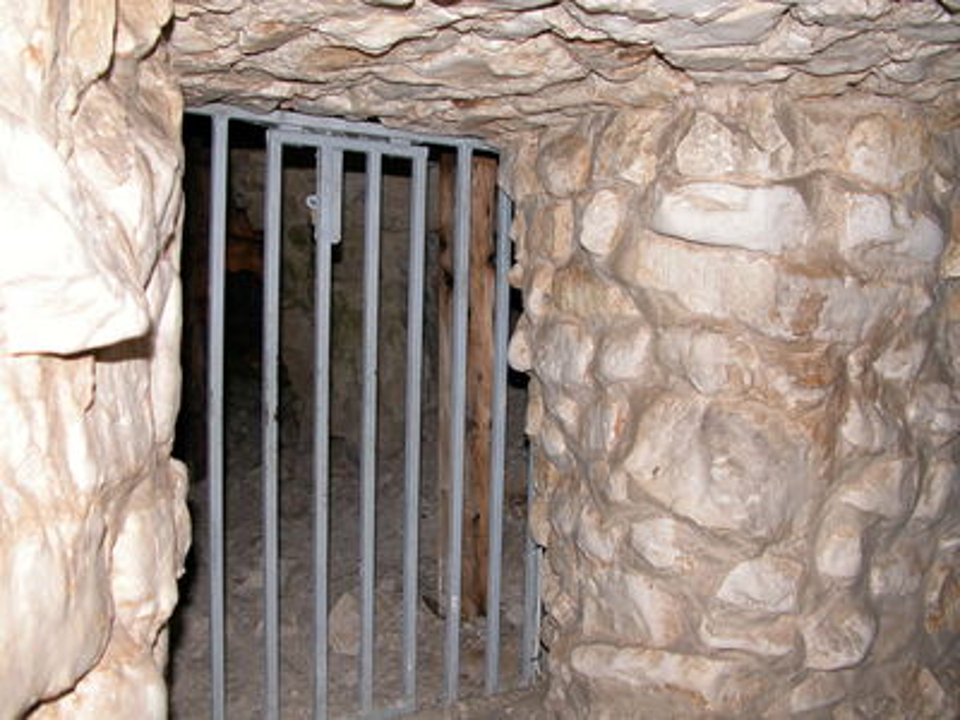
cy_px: 360
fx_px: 971
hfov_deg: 52.6
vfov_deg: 40.7
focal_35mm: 35
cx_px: 480
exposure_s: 1/60
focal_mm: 8.9
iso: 100
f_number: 2.8
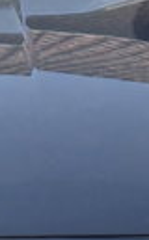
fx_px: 1986
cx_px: -104
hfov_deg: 4.3
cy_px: 156
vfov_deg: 6.9
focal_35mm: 304
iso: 64
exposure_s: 1/2252
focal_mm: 6.76
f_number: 1.78
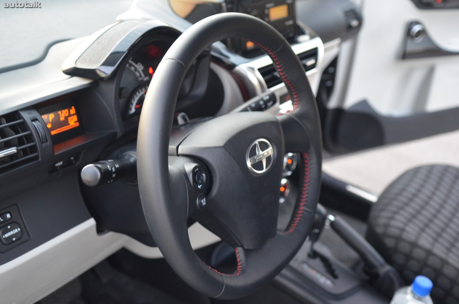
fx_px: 496
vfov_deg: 34.1
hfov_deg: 49.6
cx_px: 230
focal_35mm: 39
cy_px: 152
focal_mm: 26
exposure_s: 1/30
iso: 1600
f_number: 2.8
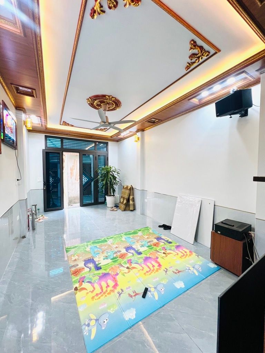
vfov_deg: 106.2
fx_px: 133
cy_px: 176
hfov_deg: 89.9
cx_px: 132
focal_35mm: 13
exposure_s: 1/100
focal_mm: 1.57
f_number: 1.8
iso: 100
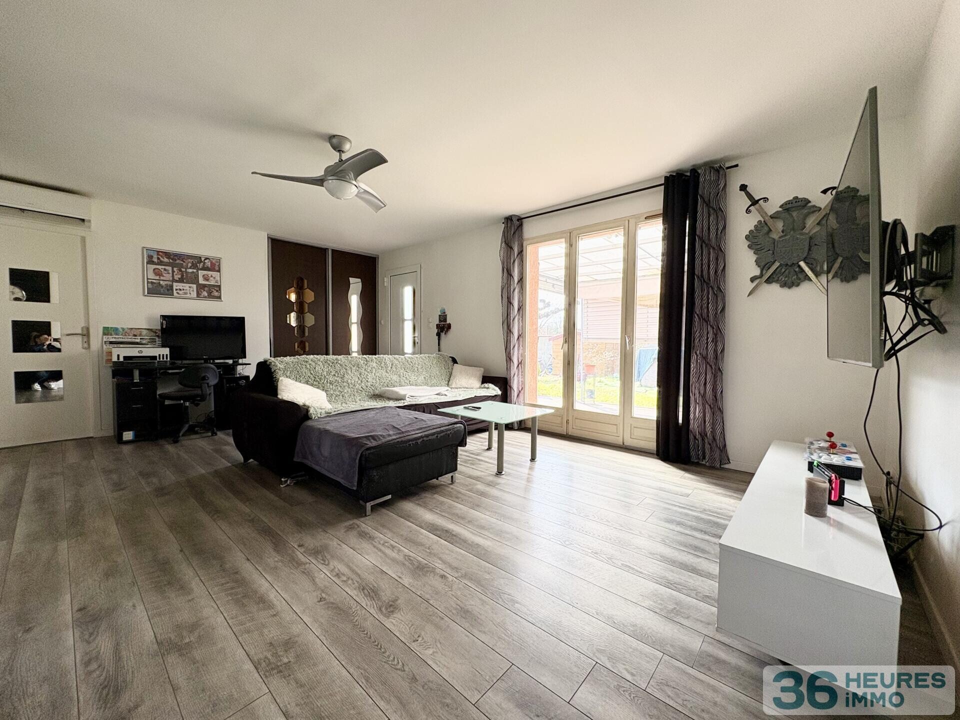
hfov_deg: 102.1
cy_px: 360
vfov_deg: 85.7
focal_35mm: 14
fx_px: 388
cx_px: 480
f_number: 2.2
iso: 64
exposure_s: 1/139
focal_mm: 2.22
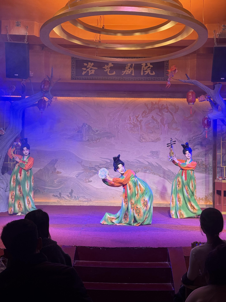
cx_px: 113
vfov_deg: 39.7
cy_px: 151
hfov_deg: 30.3
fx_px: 418
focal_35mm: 48
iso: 80
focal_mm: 6.76
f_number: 1.78
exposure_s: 1/70.4
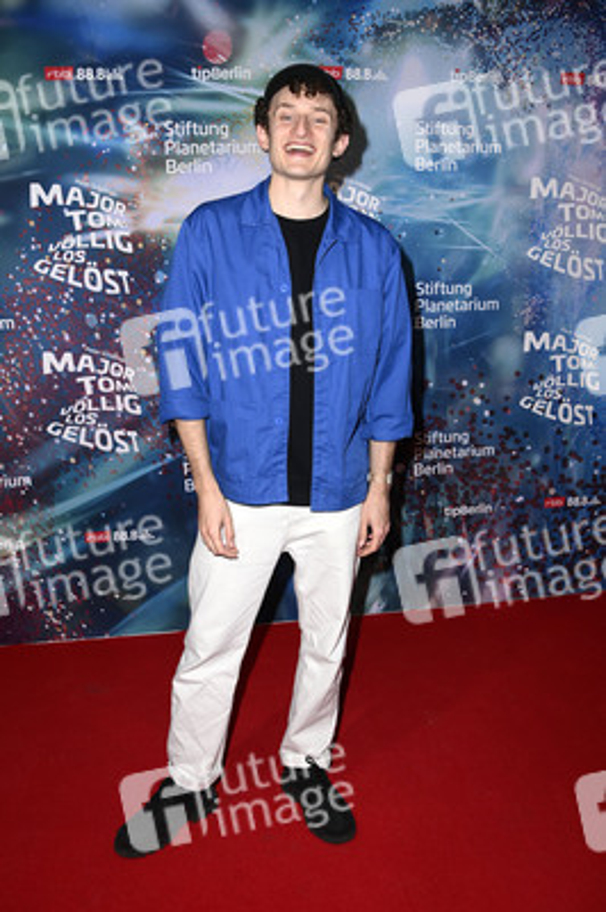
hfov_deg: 46.3
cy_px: 456
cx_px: 303
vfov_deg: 65.5
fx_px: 708
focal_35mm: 28
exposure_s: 1/160
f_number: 5.6
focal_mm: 28
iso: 500
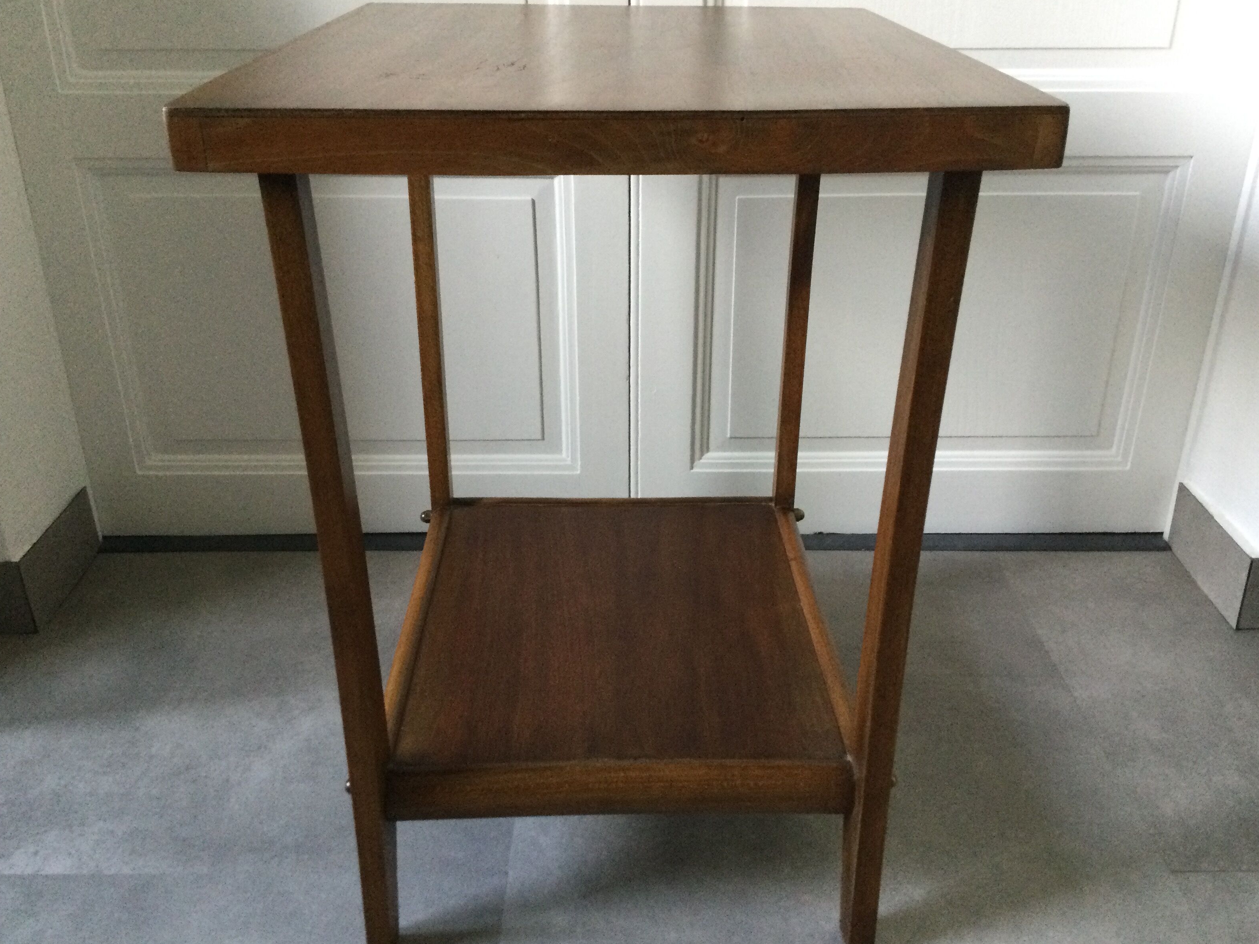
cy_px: 479
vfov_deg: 44.2
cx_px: 632
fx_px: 1164
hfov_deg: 56.8
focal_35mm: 32
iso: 200
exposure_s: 1/20
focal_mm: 3.3
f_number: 2.4
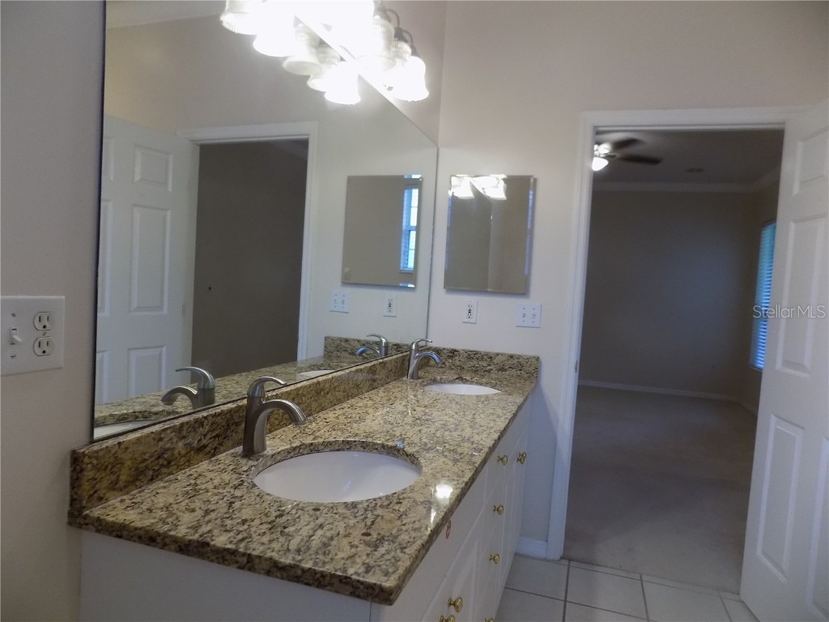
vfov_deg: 58.9
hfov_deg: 73.9
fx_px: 551
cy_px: 311
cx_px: 414
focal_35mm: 23
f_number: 3.1
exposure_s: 1/30
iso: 180
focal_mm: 4
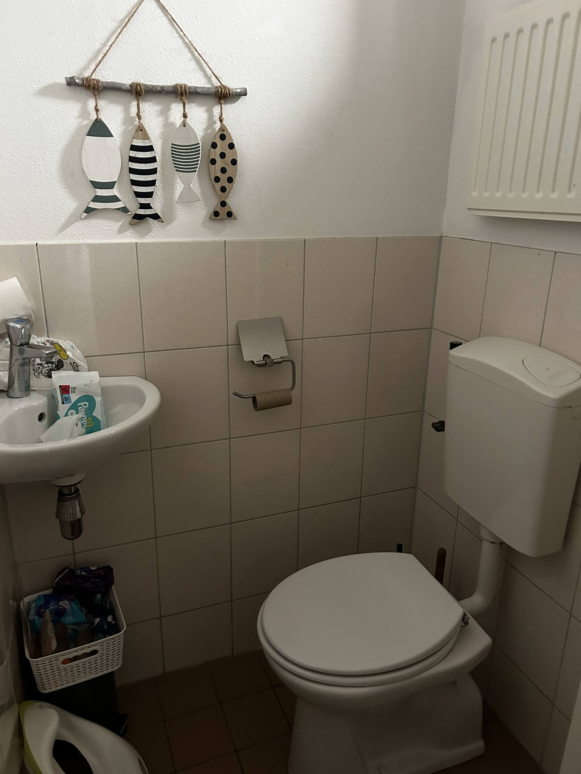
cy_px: 387
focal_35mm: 26
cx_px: 290
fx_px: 582
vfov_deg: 67.3
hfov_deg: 53.1
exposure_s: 1/33
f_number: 1.5
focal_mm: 5.7
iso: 500
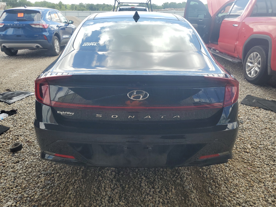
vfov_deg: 53.1
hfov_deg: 67.3
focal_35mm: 26
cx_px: 138
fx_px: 207
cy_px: 104
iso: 50
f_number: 1.5
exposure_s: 1/909
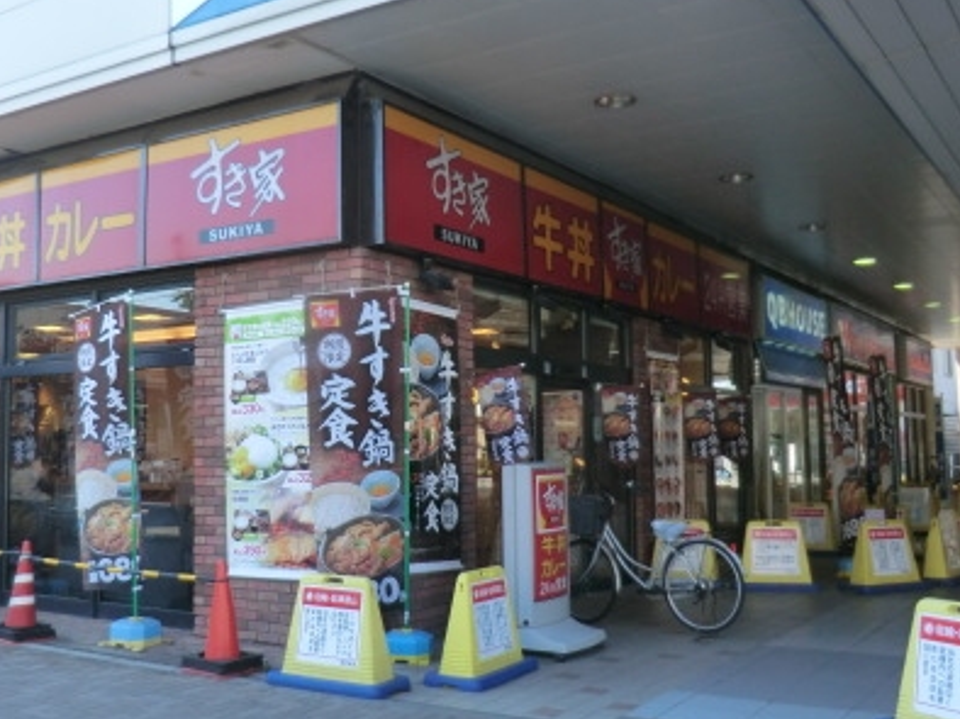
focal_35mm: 39
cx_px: 385
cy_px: 373
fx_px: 1081
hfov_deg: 47.6
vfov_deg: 36.8
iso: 80
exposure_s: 1/160
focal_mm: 4.3
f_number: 3.2
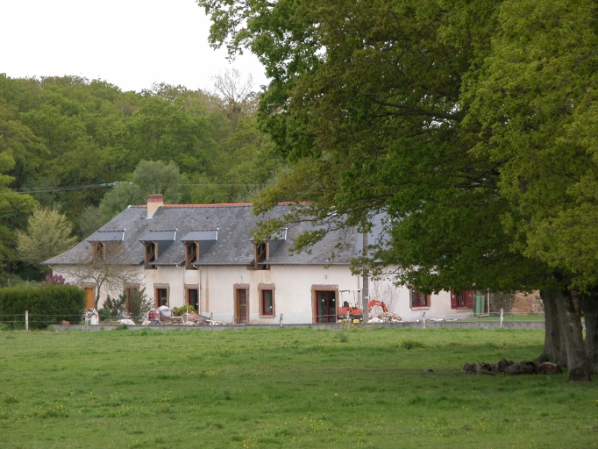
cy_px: 224
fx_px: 3560
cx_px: 299
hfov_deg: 9.6
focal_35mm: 206
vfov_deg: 7.2
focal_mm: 52.4
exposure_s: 1/158
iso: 100
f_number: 4.6
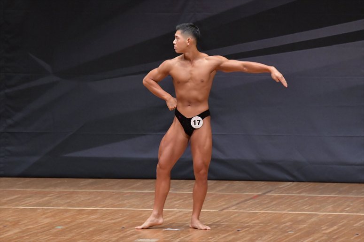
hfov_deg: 7.2
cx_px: 182
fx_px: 2880
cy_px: 121
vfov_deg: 4.8
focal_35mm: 285
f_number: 5.6
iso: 6400
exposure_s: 1/400
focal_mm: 190
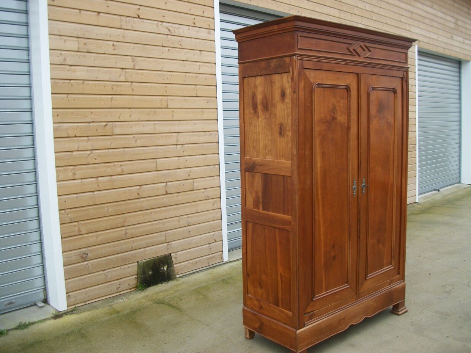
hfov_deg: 55.3
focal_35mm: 33
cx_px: 232
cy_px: 173
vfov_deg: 43.0
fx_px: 449
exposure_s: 1/250
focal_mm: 5.7
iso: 80
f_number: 2.9
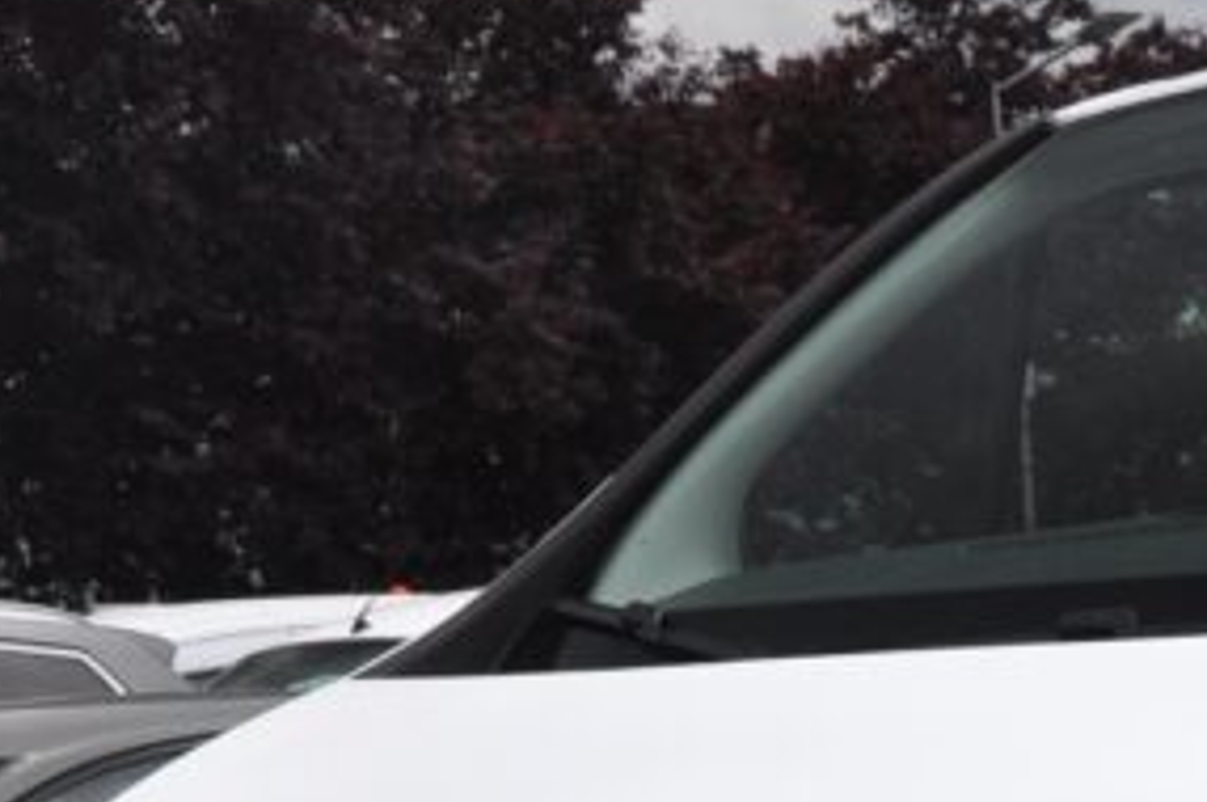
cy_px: 1034
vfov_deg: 8.4
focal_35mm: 161
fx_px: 5392
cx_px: 1722
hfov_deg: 12.3
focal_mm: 30
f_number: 10
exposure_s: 1/400
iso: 500
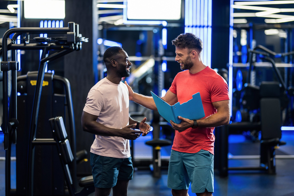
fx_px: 694
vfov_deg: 16.1
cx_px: 147
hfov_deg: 23.9
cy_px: 98
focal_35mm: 85
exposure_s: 1/125
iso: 125
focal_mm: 85
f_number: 1.4
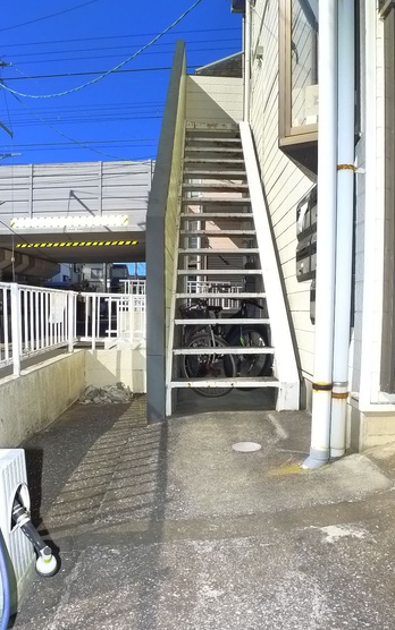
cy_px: 338
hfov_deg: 39.5
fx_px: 551
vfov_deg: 59.6
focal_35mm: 32
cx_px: 207
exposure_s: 1/1000
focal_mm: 5.1
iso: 400
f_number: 4
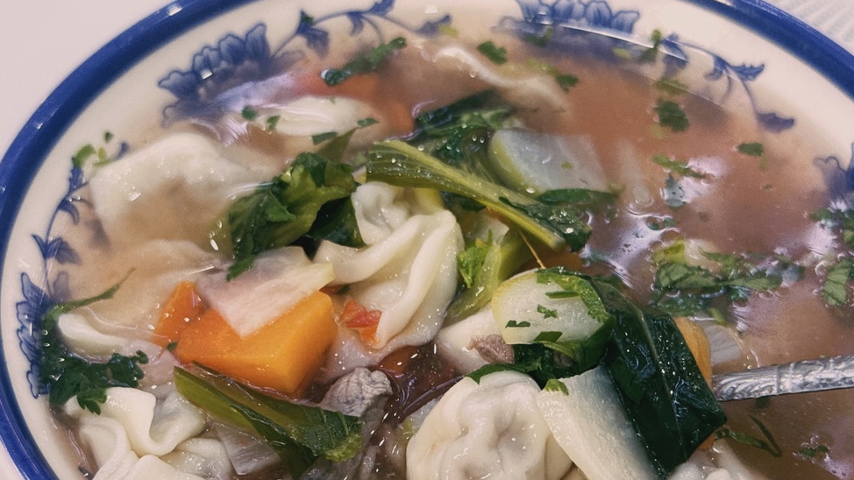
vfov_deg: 21.7
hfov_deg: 37.8
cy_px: 330
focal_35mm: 55
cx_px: 433
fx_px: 1246
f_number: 1.78
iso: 250
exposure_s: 1/60
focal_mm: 6.76
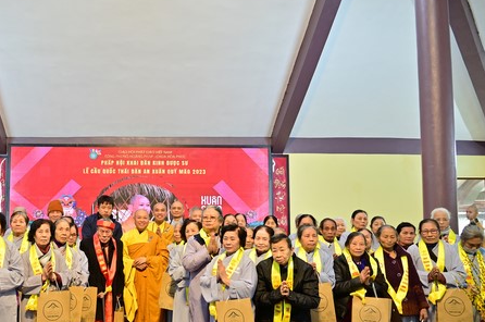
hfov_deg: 52.9
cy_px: 184
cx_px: 144
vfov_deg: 37.7
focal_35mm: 35
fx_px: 471
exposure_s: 1/100
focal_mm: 24
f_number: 5.6
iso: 800
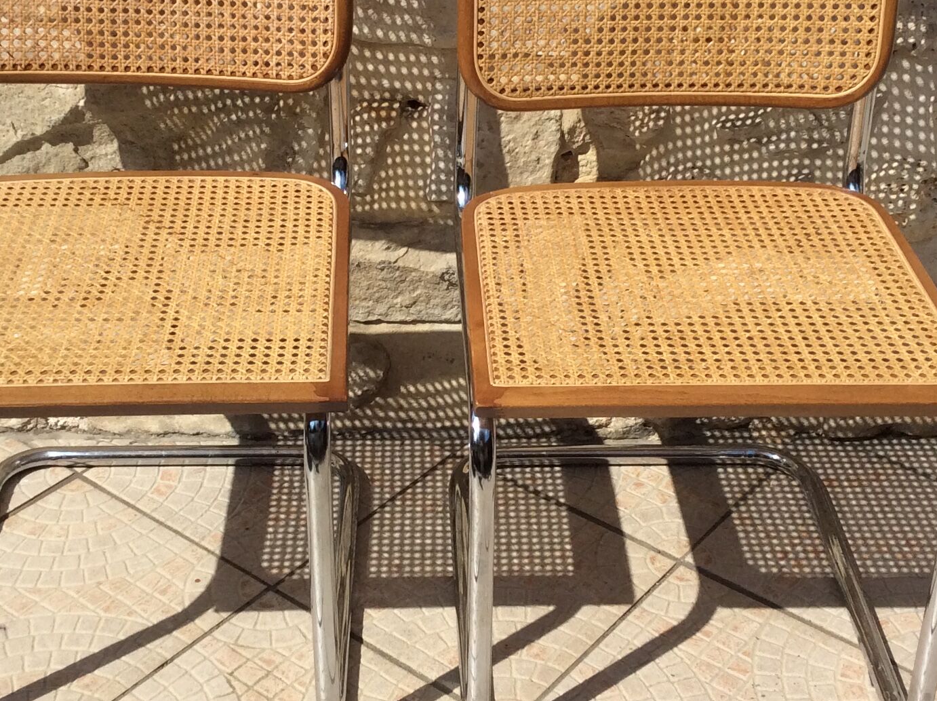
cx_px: 423
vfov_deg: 24.2
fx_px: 1622
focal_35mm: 60
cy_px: 210
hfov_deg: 32.2
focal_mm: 3.3
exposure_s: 1/2488
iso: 32
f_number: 2.4
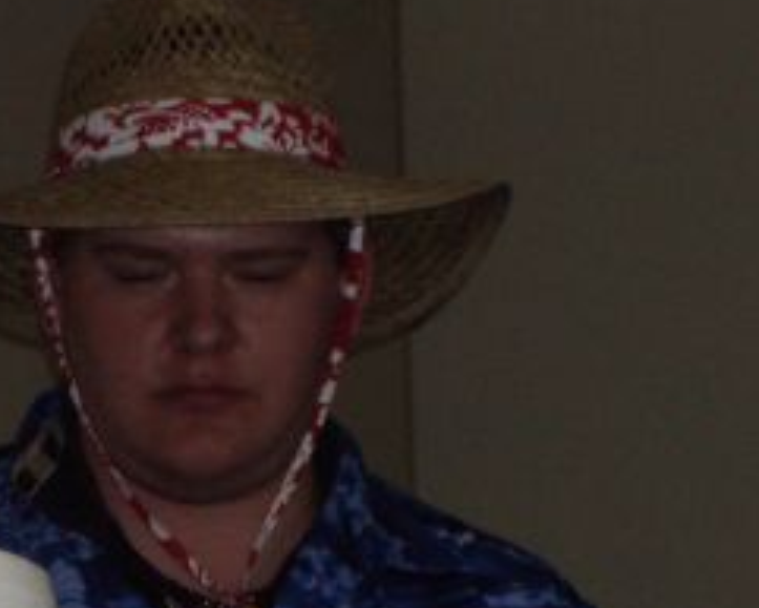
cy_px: 706
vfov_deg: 5.7
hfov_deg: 7.1
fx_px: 6113
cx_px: 463
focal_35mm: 272
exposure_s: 1/60
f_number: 4.8
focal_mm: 17.4
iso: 200
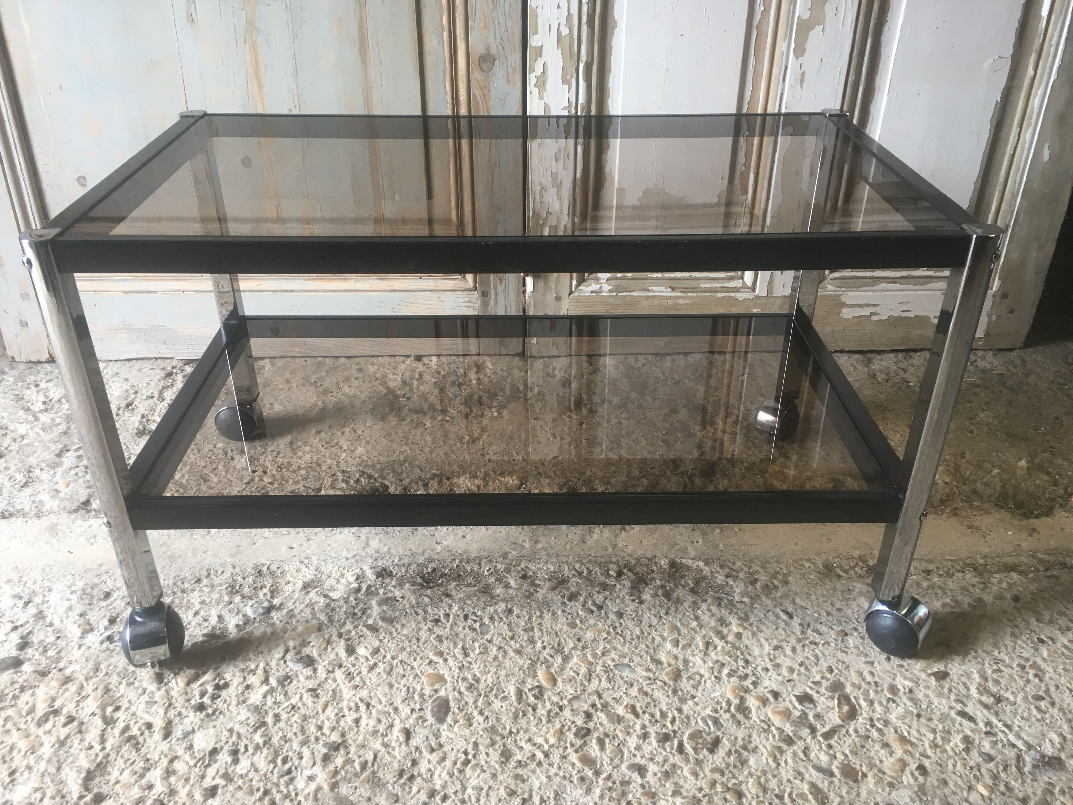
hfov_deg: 61.7
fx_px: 899
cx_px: 536
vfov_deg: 48.2
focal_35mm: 29
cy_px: 402
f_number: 2.2
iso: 64
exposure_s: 1/33
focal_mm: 4.15
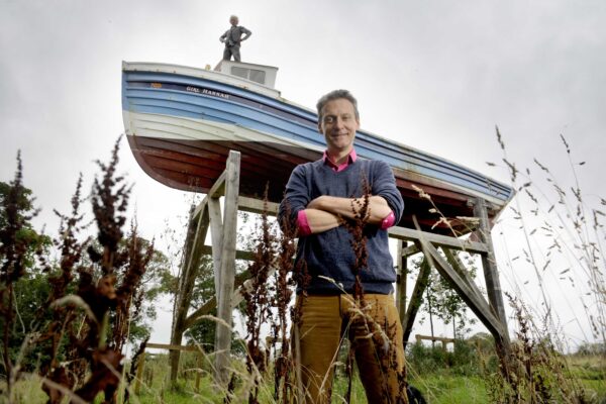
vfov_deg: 42.3
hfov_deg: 60.3
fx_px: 522
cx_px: 303
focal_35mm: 31
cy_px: 202
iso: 320
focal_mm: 31
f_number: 6.3
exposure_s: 1/200
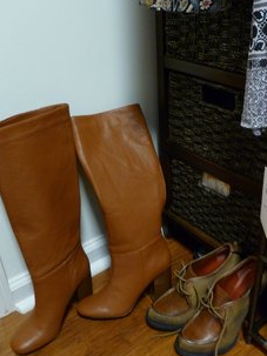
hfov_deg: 38.5
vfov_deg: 50.0
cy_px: 156
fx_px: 381
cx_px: 156
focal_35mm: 37
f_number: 3.3
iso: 400
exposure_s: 1/8
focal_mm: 5
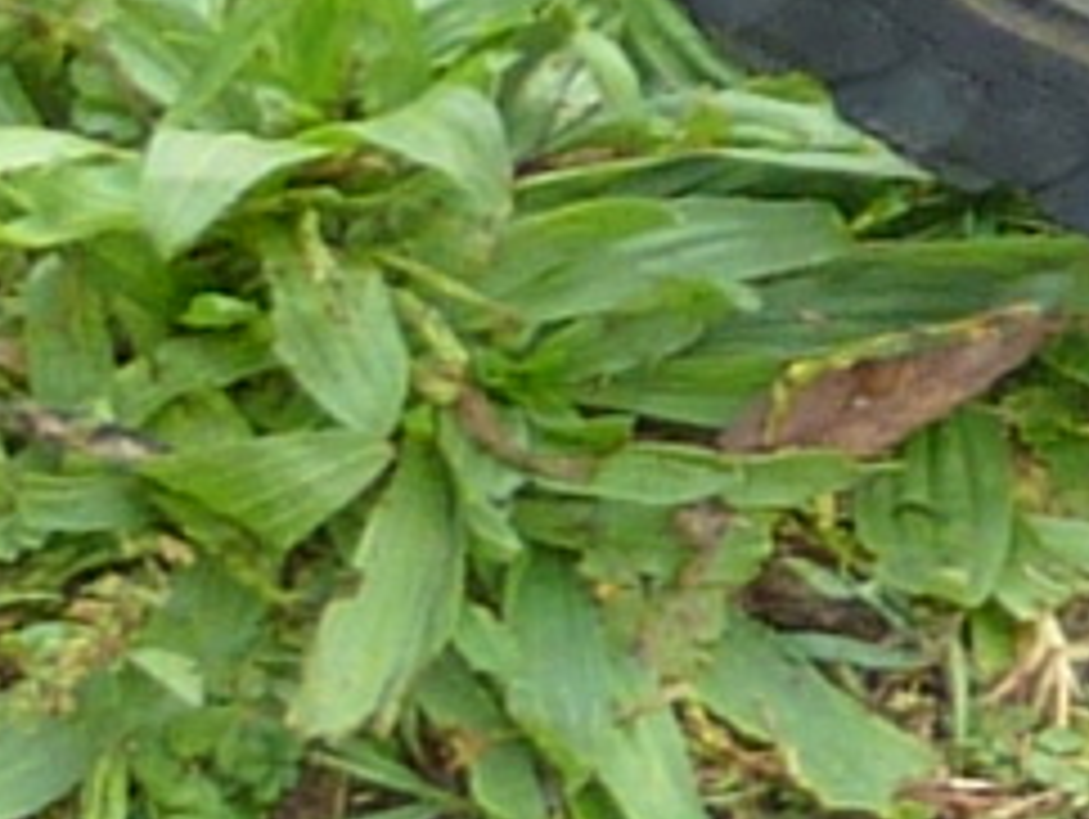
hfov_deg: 5.6
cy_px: 333
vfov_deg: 4.4
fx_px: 10612
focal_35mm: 337
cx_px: 2966
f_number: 3.4
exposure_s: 1/60
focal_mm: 4.7
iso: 80
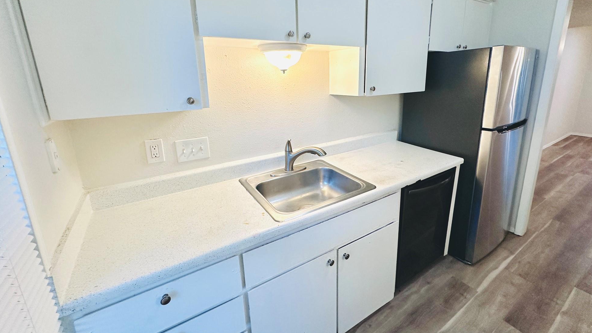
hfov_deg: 99.3
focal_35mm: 16
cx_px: 309
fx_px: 251
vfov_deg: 66.6
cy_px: 137
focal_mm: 2.22
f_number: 2.2
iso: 200
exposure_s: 1/120
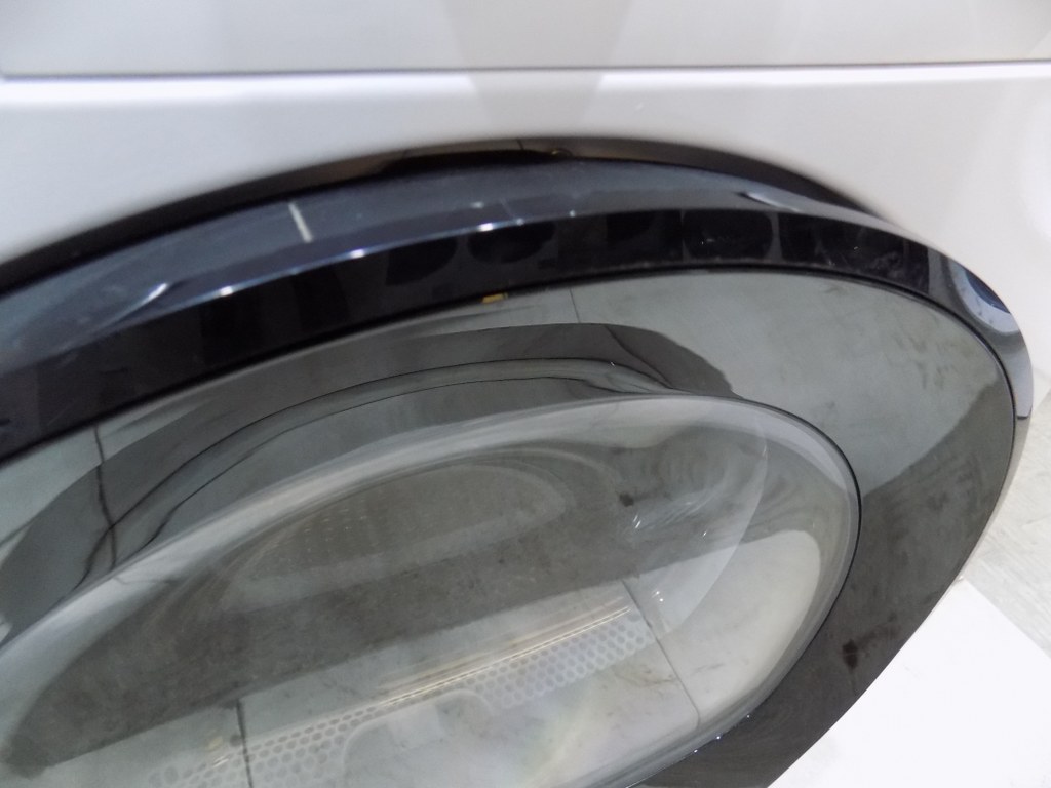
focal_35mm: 23
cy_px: 394
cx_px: 526
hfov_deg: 73.9
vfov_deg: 58.9
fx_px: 698
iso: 400
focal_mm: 4
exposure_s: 1/20
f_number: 3.1
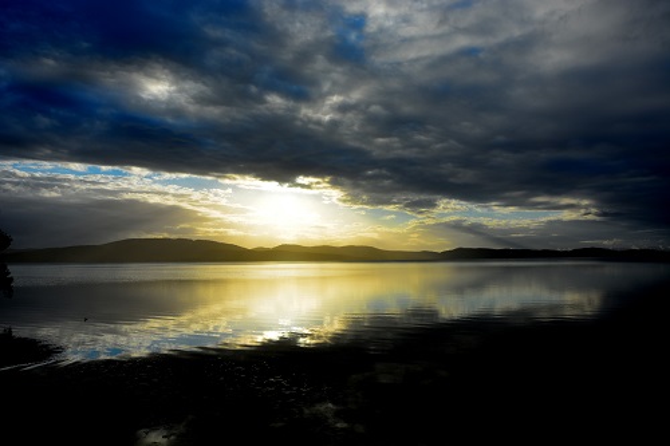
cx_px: 335
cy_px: 223
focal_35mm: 27
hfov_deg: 67.4
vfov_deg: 47.9
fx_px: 502
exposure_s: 1/400
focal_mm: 18
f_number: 10
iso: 100
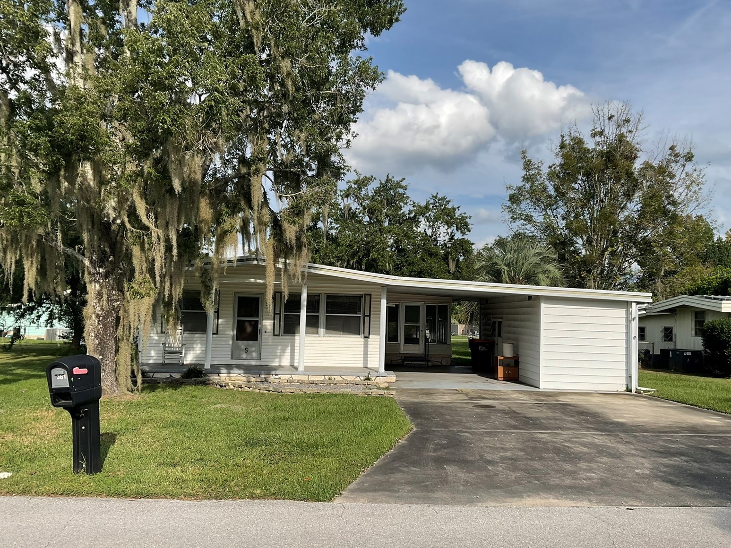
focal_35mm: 30
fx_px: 633
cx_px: 370
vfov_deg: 46.8
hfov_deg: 60.0
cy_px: 273
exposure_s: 1/2058
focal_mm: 3
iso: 16
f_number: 1.8
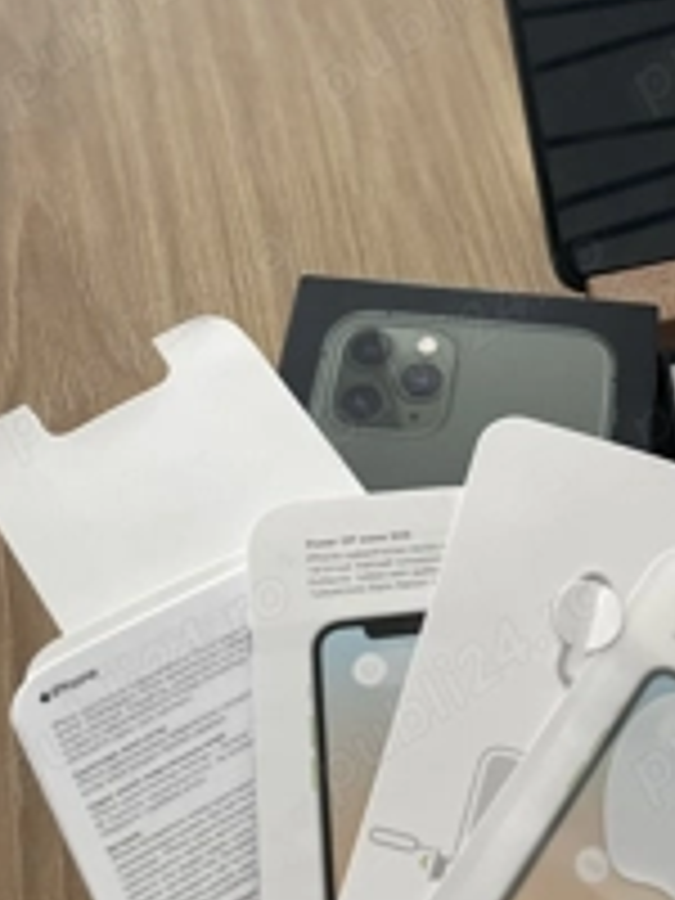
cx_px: 616
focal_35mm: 52
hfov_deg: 27.0
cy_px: 414
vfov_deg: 36.8
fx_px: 1352
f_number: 1.6
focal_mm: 4.2
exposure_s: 1/60
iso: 200
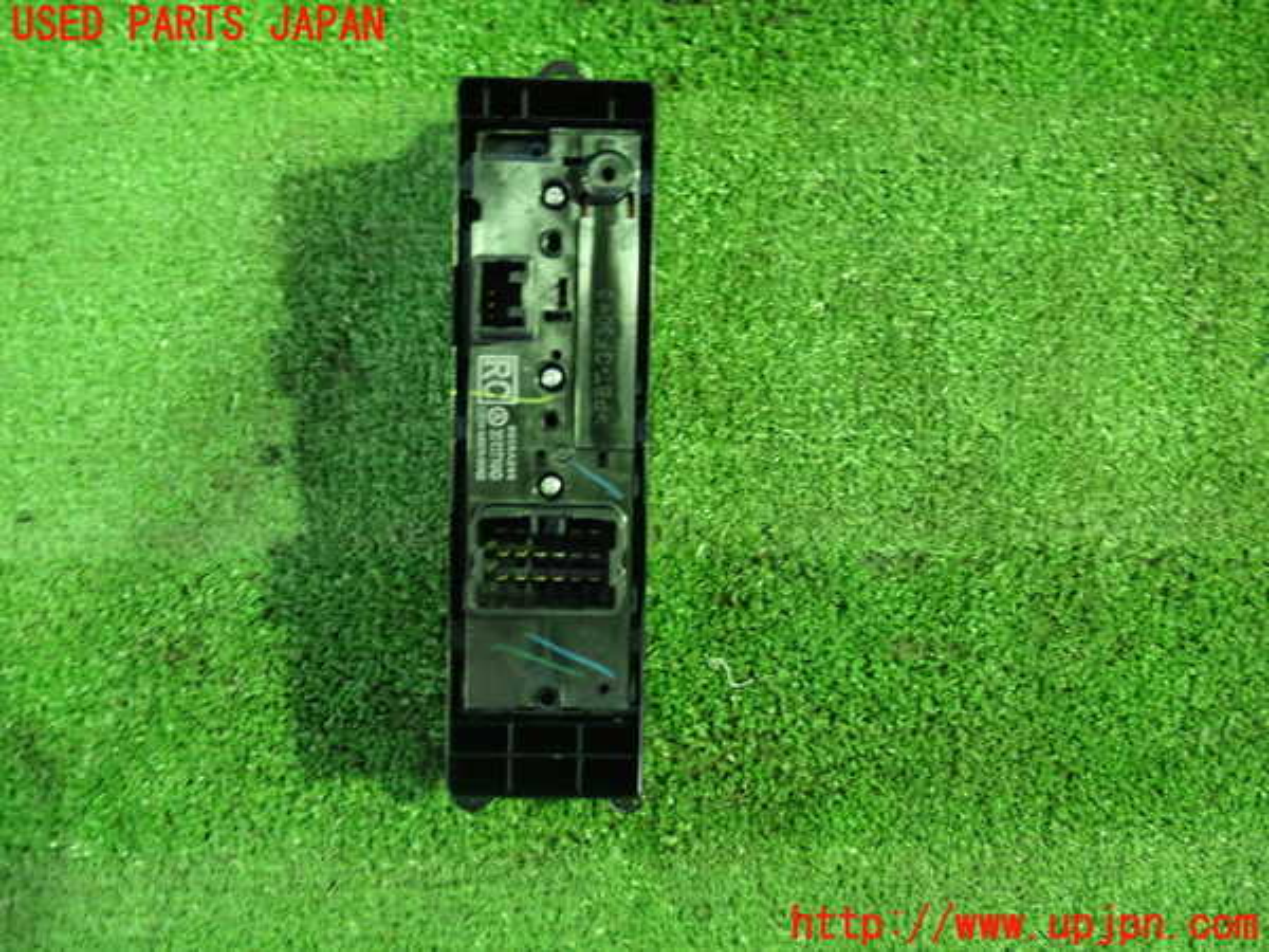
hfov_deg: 60.0
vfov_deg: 46.8
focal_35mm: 30
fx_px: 1100
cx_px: 634
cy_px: 476
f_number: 2.3
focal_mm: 5.5
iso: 1000
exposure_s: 1/30
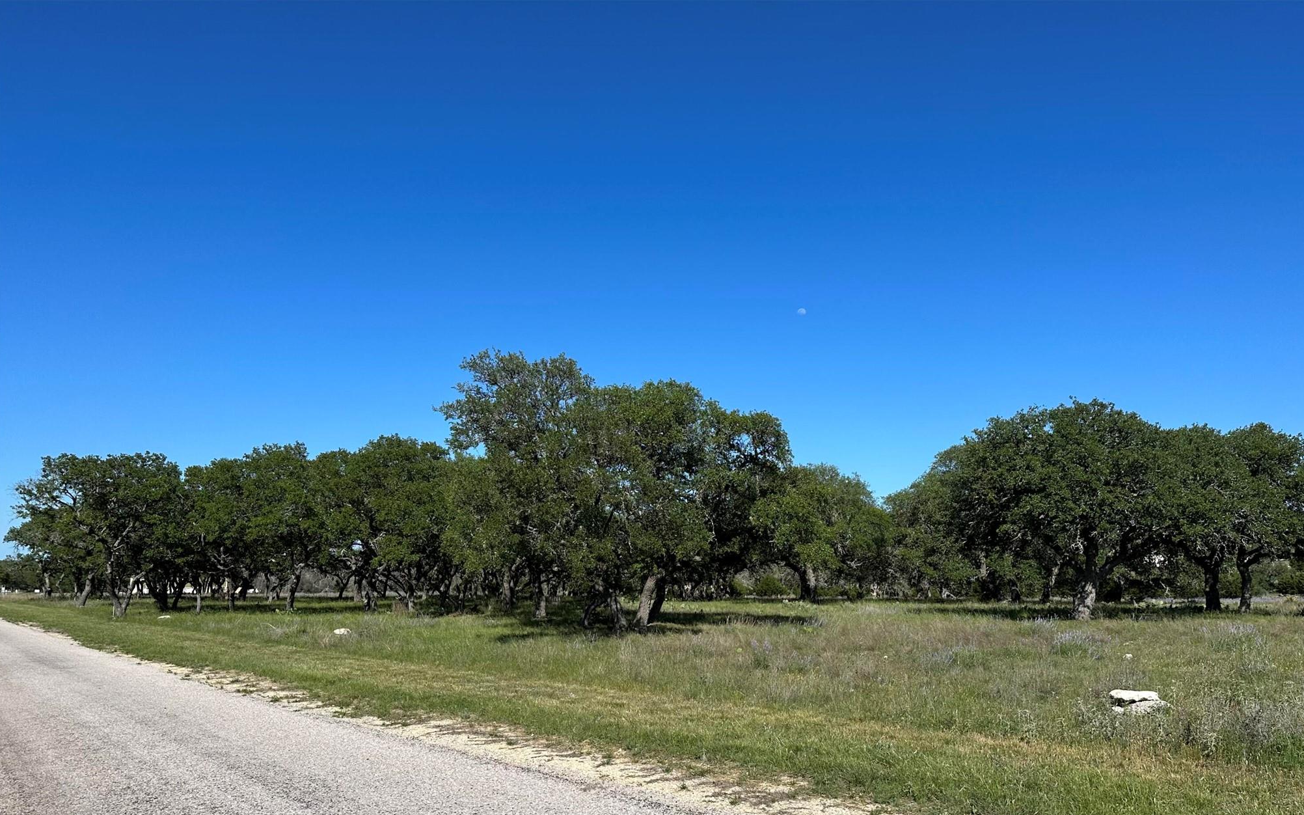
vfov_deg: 47.2
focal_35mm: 26
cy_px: 499
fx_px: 924
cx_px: 662
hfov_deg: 70.4
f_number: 1.78
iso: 80
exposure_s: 1/6211
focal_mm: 6.86
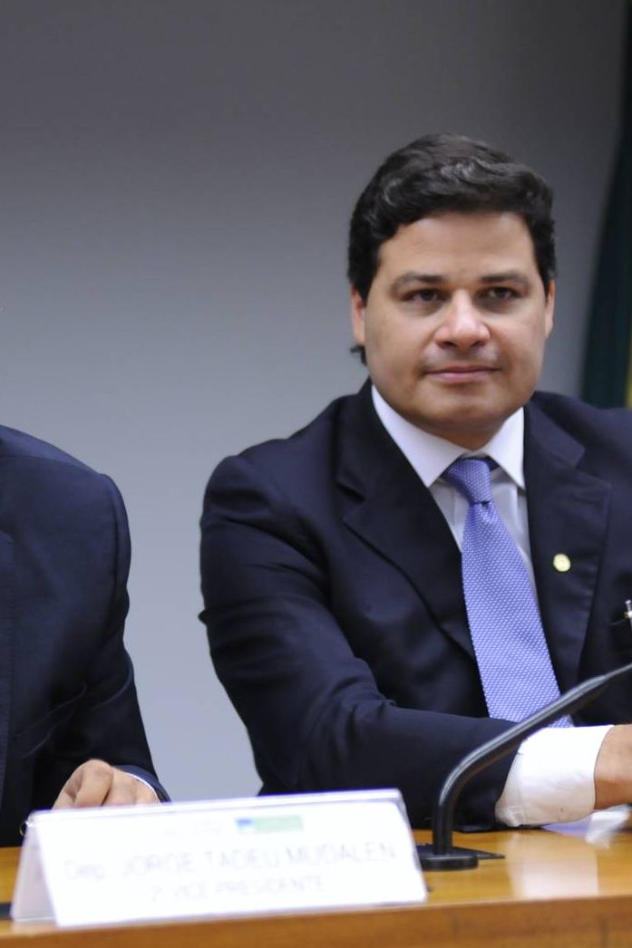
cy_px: 474
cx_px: 225
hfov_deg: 5.9
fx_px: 6137
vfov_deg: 8.8
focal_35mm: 233
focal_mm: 155
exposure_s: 1/400
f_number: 2.8
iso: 2000
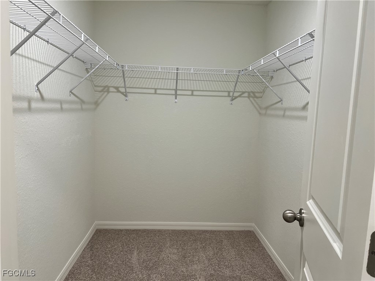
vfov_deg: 53.1
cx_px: 188
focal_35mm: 26
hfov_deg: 67.3
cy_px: 140
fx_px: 282
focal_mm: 5.7
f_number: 1.5
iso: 125
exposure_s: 1/120
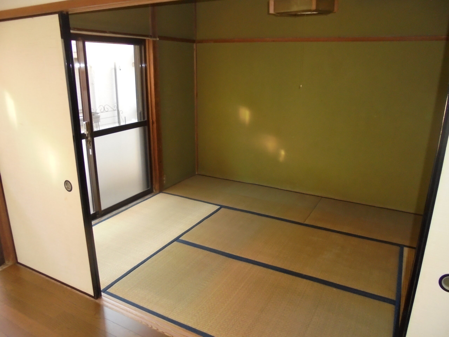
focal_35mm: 26
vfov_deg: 53.1
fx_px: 337
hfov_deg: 67.3
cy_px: 168
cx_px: 224
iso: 400
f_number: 3.5
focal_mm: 4.6
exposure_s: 1/30
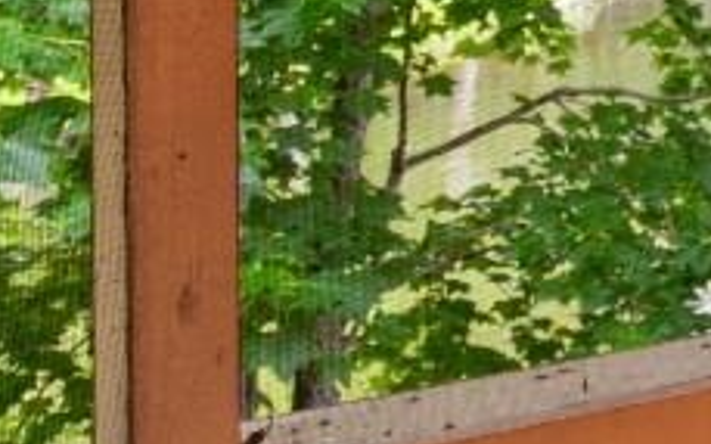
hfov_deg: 15.0
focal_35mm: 108
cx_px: 1490
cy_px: -329
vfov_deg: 11.3
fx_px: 2092
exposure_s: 4
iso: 100
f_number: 4.5
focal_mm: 10
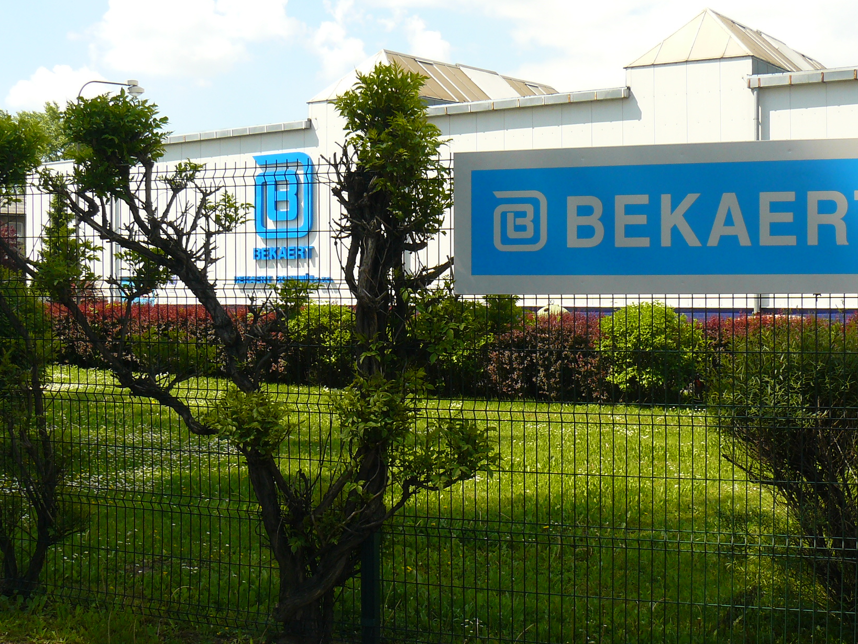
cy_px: 283
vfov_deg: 32.2
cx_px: 456
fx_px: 1116
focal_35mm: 45
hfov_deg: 42.1
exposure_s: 1/250
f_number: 5.6
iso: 100
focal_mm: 6
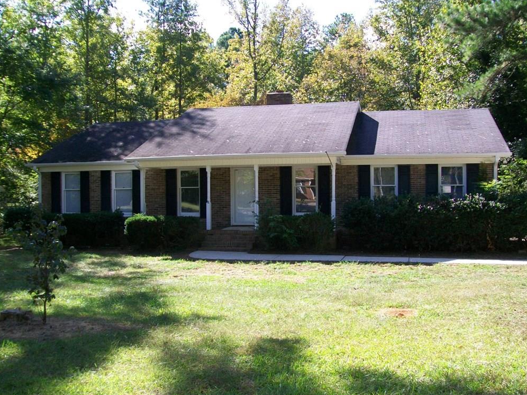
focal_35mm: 37
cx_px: 258
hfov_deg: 50.1
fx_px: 563
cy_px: 201
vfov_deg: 38.7
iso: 64
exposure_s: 1/250
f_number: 2.7
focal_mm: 6
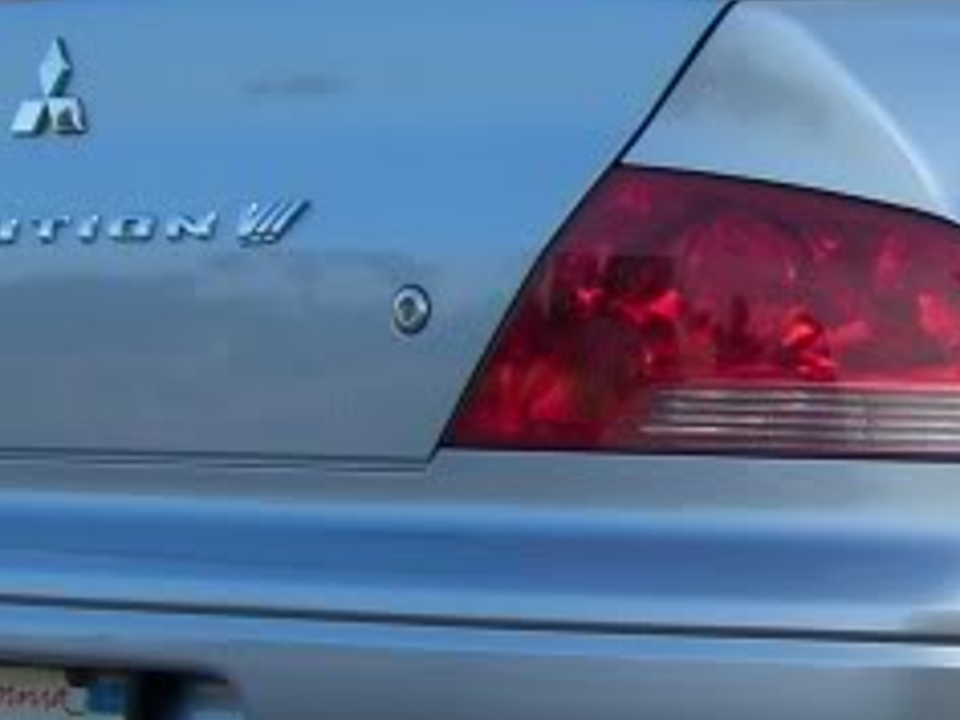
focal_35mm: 200
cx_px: 1237
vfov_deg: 7.4
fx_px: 5547
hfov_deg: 9.7
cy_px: 419
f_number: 3.1
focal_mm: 9.6
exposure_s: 1/160
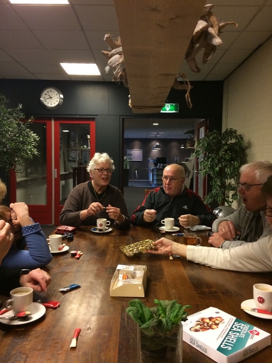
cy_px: 180
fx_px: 314
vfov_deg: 60.0
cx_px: 135
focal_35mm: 30
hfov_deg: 46.8
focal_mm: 4.15
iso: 320
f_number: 2.2
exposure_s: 1/33
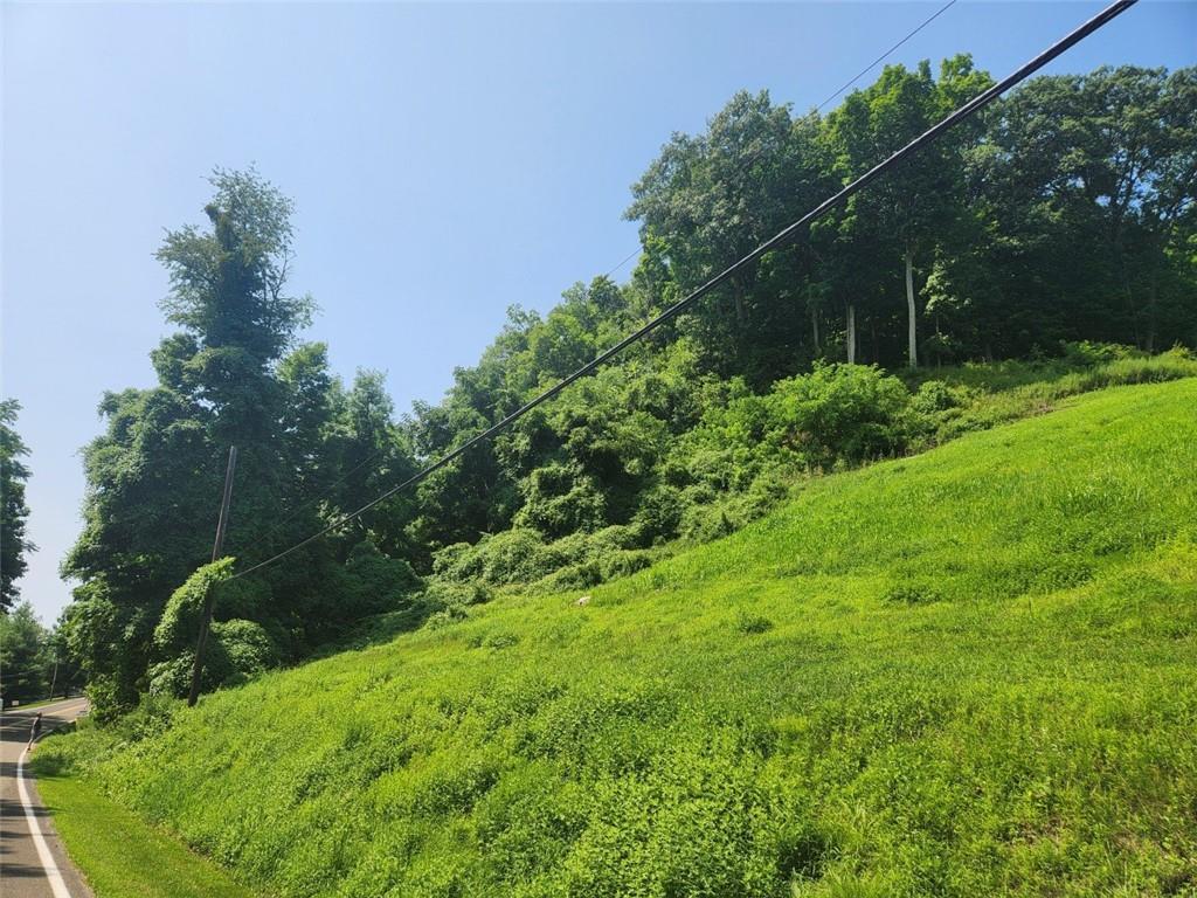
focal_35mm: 23
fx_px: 795
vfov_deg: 58.9
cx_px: 598
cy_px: 449
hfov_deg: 73.9
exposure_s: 1/1414
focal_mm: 5.4
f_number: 1.8
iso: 20
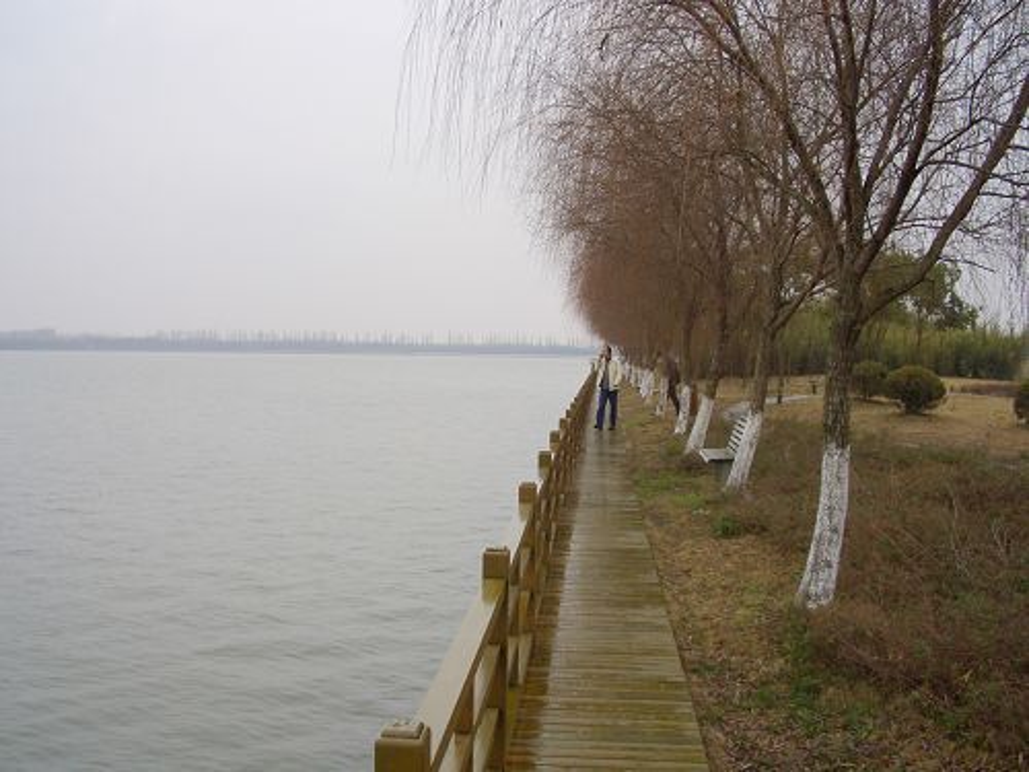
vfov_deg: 40.7
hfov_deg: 52.6
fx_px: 1040
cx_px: 514
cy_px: 386
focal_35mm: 35
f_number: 4.3
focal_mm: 5.8
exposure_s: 1/200
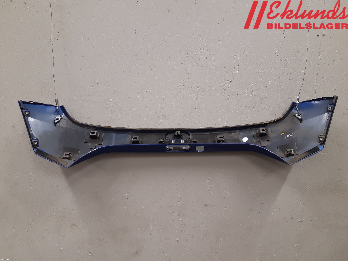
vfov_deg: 53.1
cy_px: 130
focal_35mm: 26
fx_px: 261
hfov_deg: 67.3
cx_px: 174
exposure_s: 1/50
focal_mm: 3.93
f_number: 1.7
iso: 125
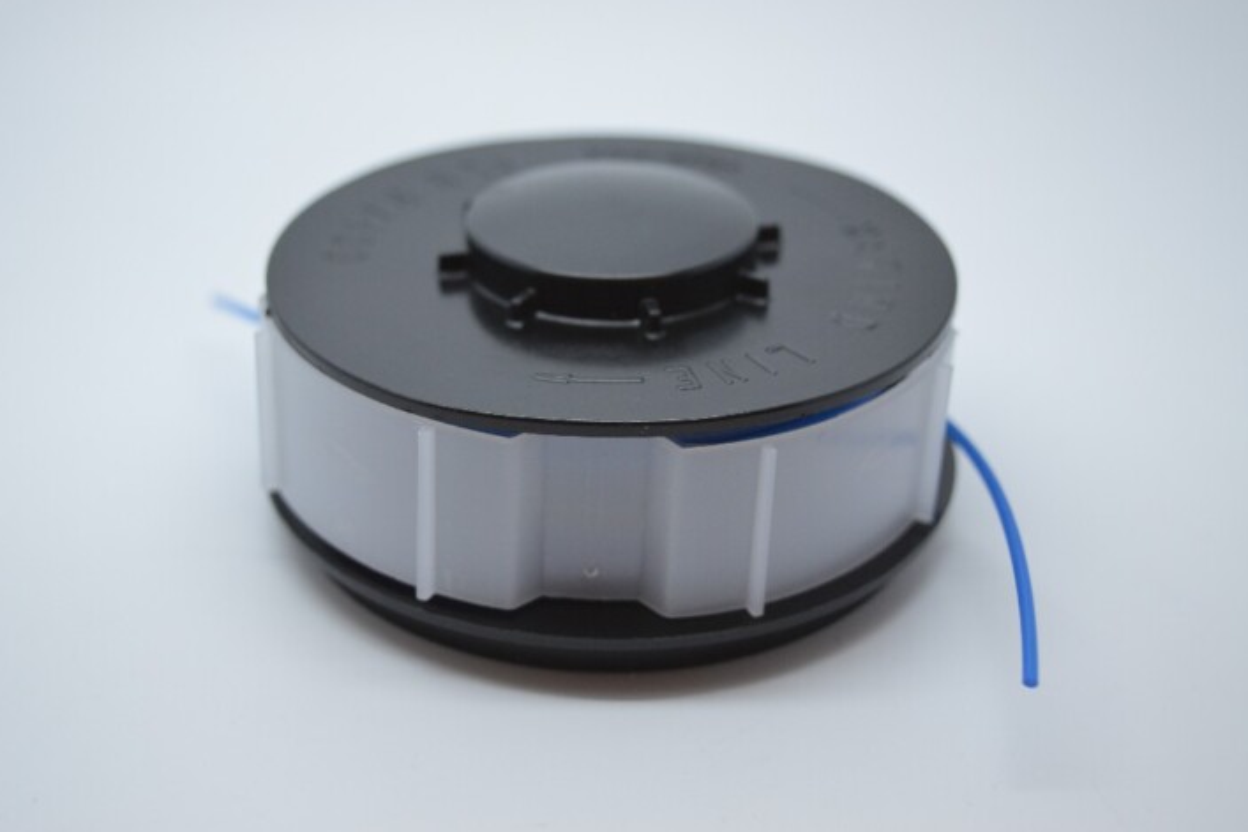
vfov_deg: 23.4
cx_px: 623
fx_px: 2010
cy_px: 412
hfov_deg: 34.5
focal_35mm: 58
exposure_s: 1/100
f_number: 4.8
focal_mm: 38
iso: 400
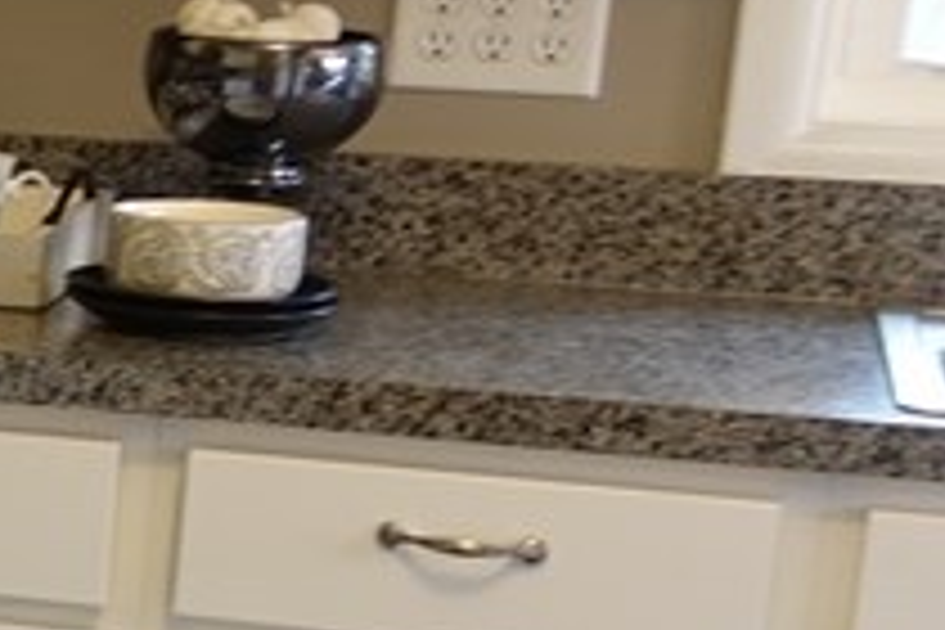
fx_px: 3255
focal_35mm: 124
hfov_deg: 13.7
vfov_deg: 11.0
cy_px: 590
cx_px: -1035
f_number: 1.8
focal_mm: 8.8
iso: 250
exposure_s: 1/30
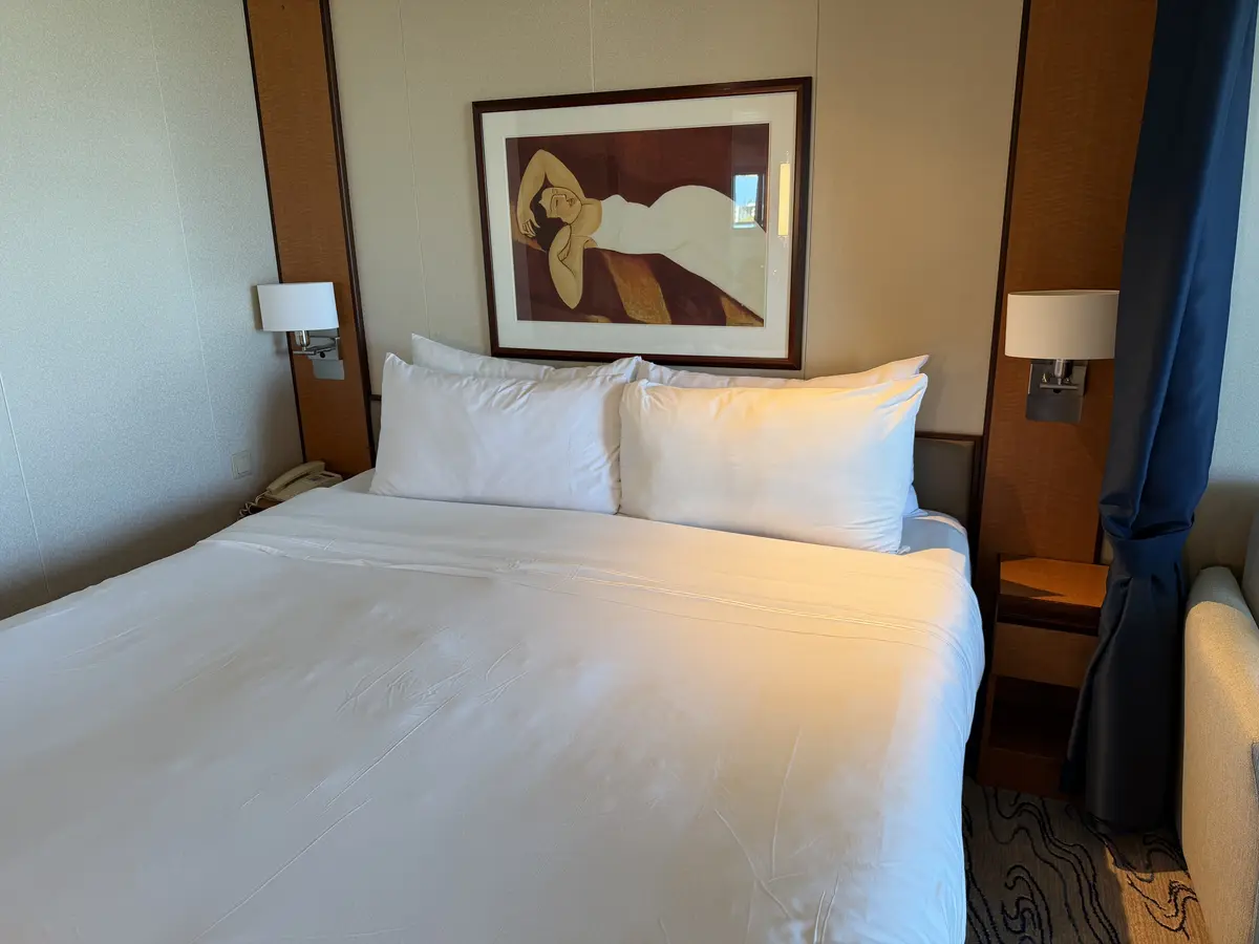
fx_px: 873
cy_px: 472
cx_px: 630
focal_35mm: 24
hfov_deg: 71.6
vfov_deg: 56.8
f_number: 1.78
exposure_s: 1/120
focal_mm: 6.76
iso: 125
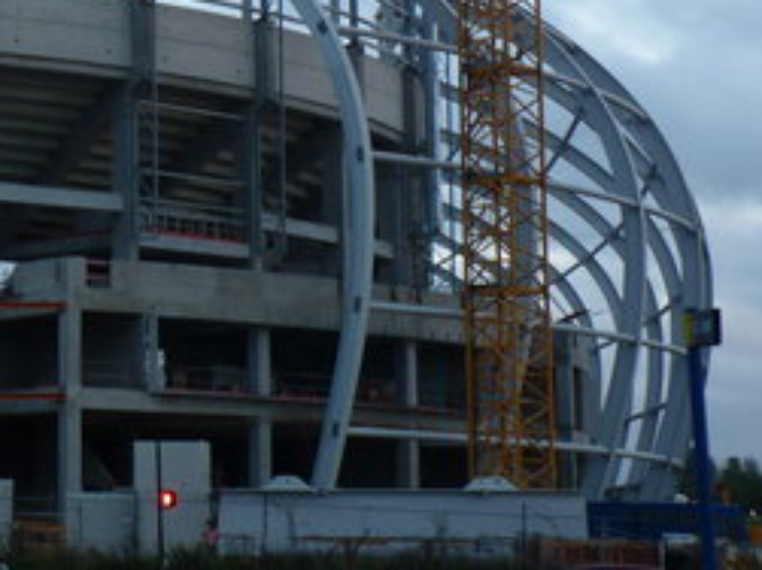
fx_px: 2596
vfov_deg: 12.5
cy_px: 76
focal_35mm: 118
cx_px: -443
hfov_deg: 15.2
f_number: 3
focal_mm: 6.6
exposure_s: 1/40
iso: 80
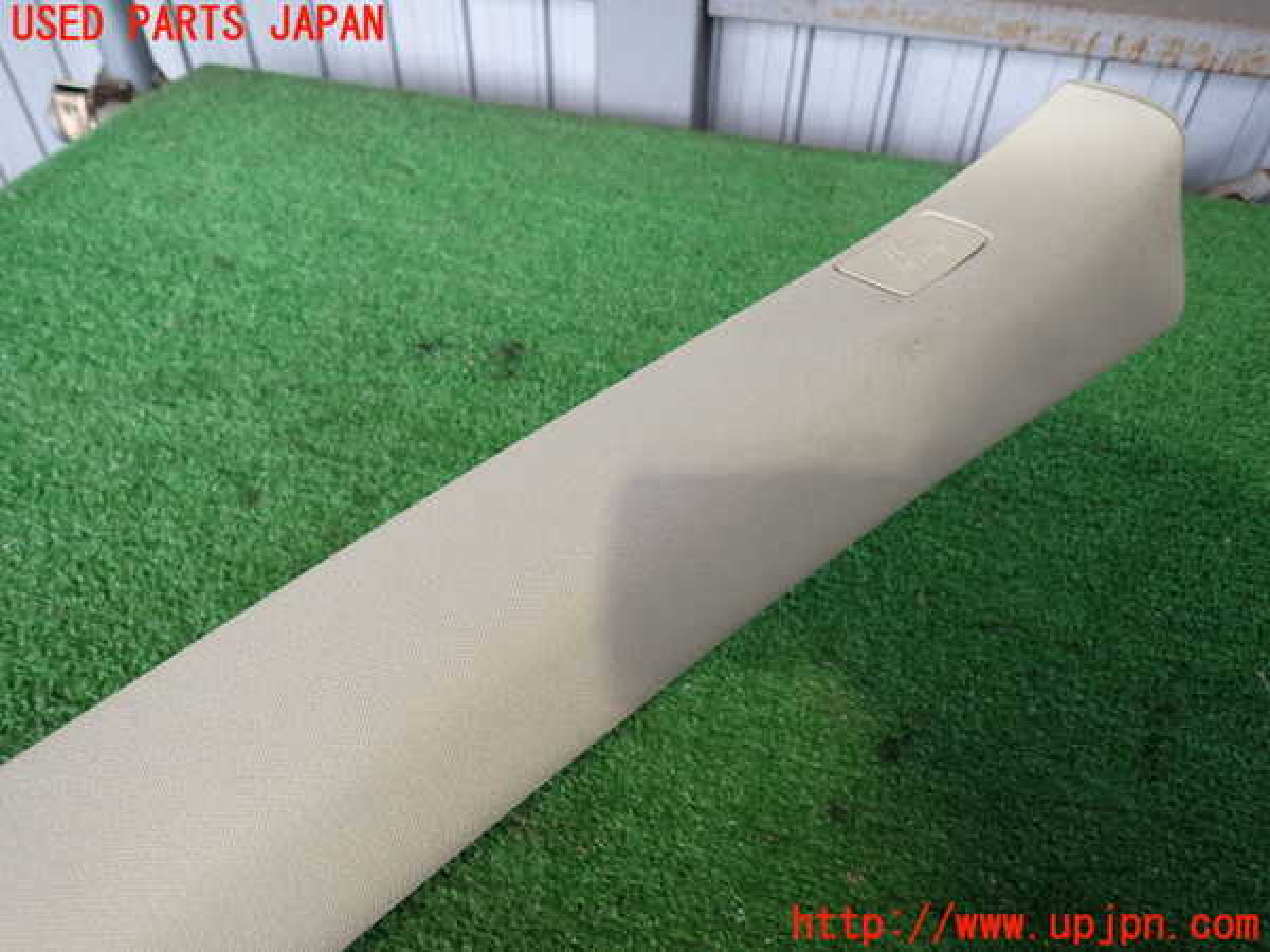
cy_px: 476
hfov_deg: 69.4
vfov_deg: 54.9
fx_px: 917
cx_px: 635
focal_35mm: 25
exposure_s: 1/40
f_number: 2
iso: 200
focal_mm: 4.5
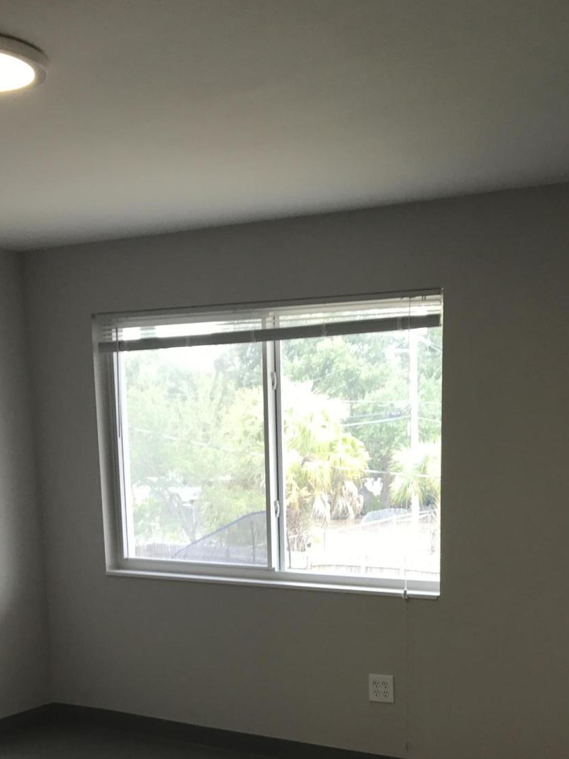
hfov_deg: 28.5
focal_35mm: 51
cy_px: 672
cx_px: 349
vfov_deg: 35.4
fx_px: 1117
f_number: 1.8
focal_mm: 3.99
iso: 20
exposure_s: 1/60
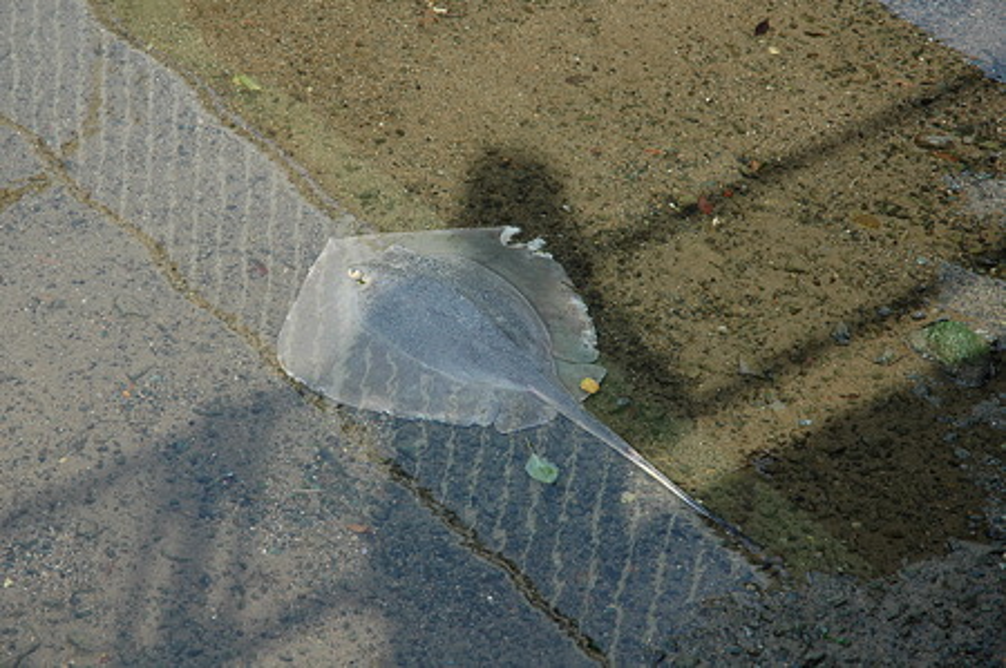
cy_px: 334
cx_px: 503
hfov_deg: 19.5
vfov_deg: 13.0
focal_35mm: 105
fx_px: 2931
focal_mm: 70
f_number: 7.1
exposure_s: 1/200
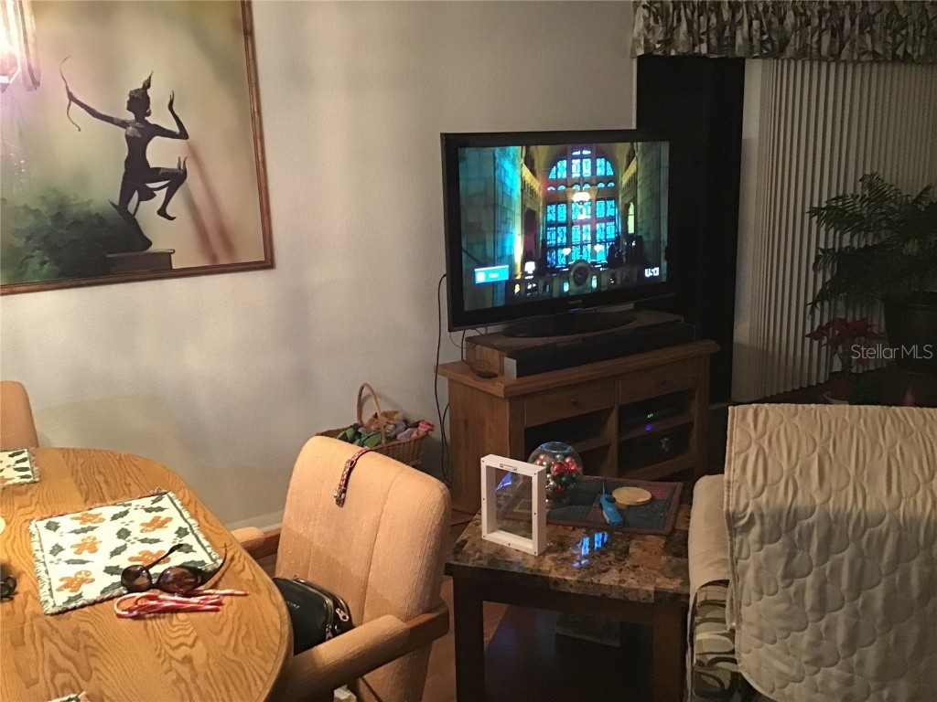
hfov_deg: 58.4
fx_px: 839
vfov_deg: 45.4
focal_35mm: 31
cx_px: 468
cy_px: 351
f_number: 2.4
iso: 250
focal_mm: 3.3
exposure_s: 1/15
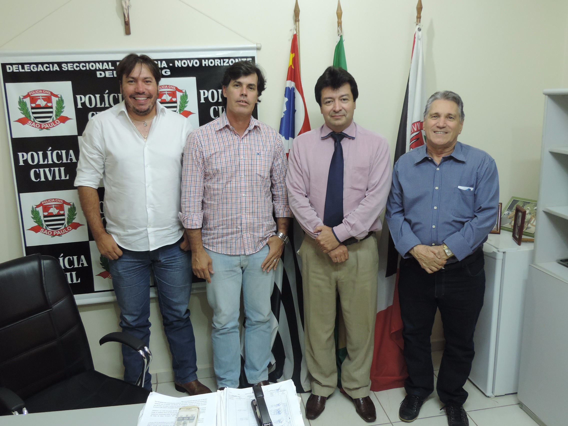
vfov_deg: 46.8
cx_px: 284
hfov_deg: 60.0
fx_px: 492
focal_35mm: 30
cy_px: 213
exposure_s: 1/25
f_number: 3.1
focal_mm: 5.3
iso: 400
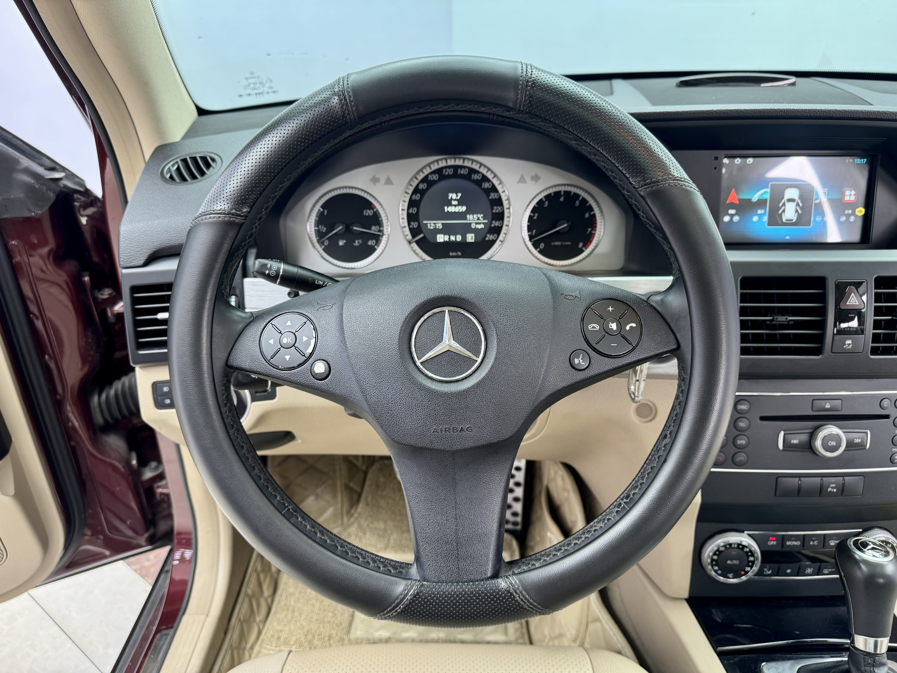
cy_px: 336
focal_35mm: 24
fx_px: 622
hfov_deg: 71.6
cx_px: 448
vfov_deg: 56.8
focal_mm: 6.76
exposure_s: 1/50
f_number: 1.78
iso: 125
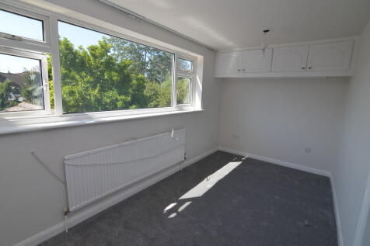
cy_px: 123
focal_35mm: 16
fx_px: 170
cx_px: 185
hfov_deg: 95.0
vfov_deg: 72.0
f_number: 7.1
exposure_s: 1/200
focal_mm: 11
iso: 200
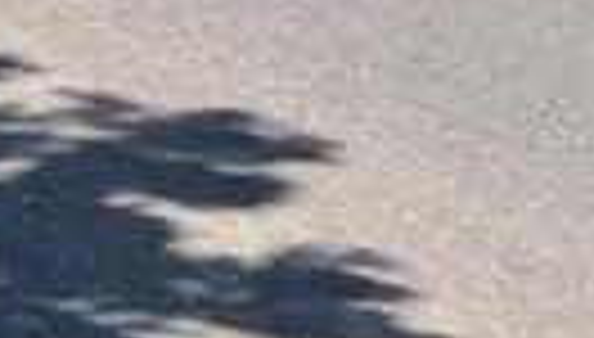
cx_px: -1418
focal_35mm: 219
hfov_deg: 7.9
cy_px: -694
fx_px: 3458
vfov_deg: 5.3
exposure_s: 1/2681
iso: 32
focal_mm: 4.2
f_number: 1.6
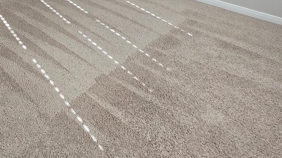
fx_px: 247
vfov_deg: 28.3
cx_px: 73
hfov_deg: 56.8
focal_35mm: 33
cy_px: -55
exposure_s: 1/60
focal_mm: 2.2
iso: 100
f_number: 2.2
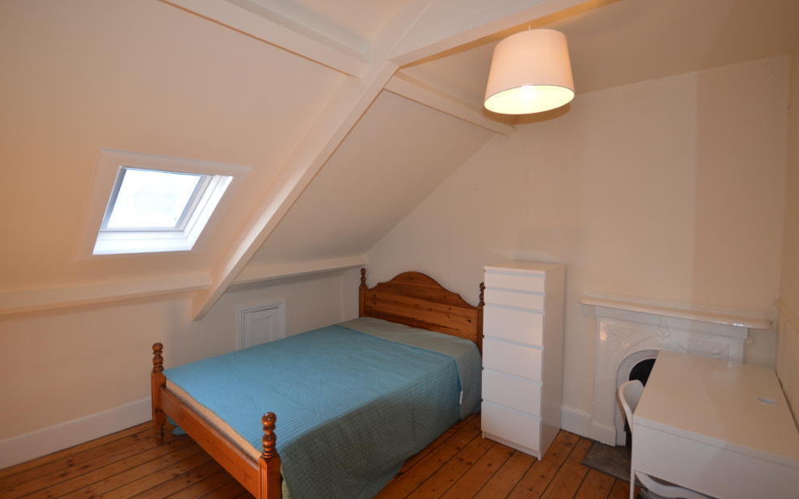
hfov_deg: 97.8
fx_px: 348
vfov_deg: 71.2
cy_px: 245
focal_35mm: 16
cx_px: 390
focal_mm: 10
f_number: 4
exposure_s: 1/100
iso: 400
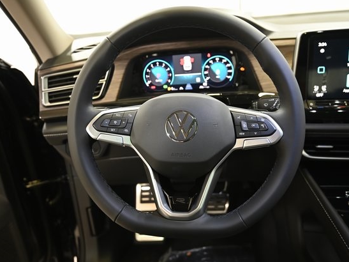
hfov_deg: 65.3
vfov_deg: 51.3
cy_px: 130
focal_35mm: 27
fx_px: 272
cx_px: 182
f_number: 4
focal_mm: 24
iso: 1400
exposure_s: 1/30
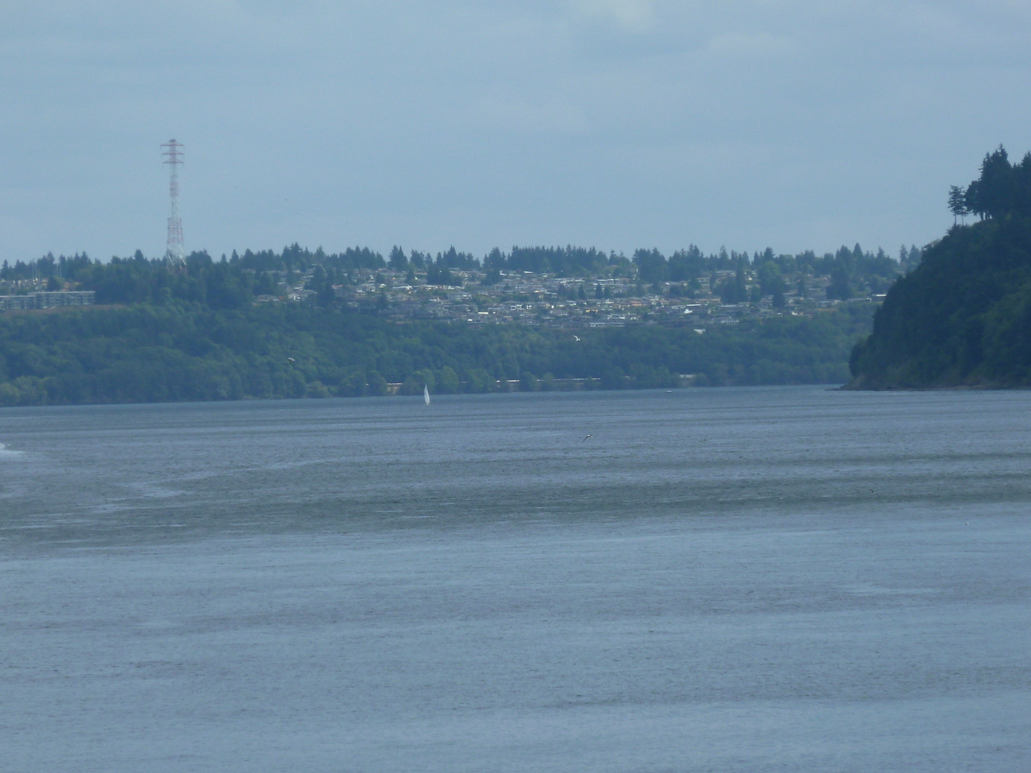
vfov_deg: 5.9
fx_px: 7446
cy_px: 386
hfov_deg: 7.9
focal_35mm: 250
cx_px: 516
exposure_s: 1/320
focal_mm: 36
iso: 80
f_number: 5.9
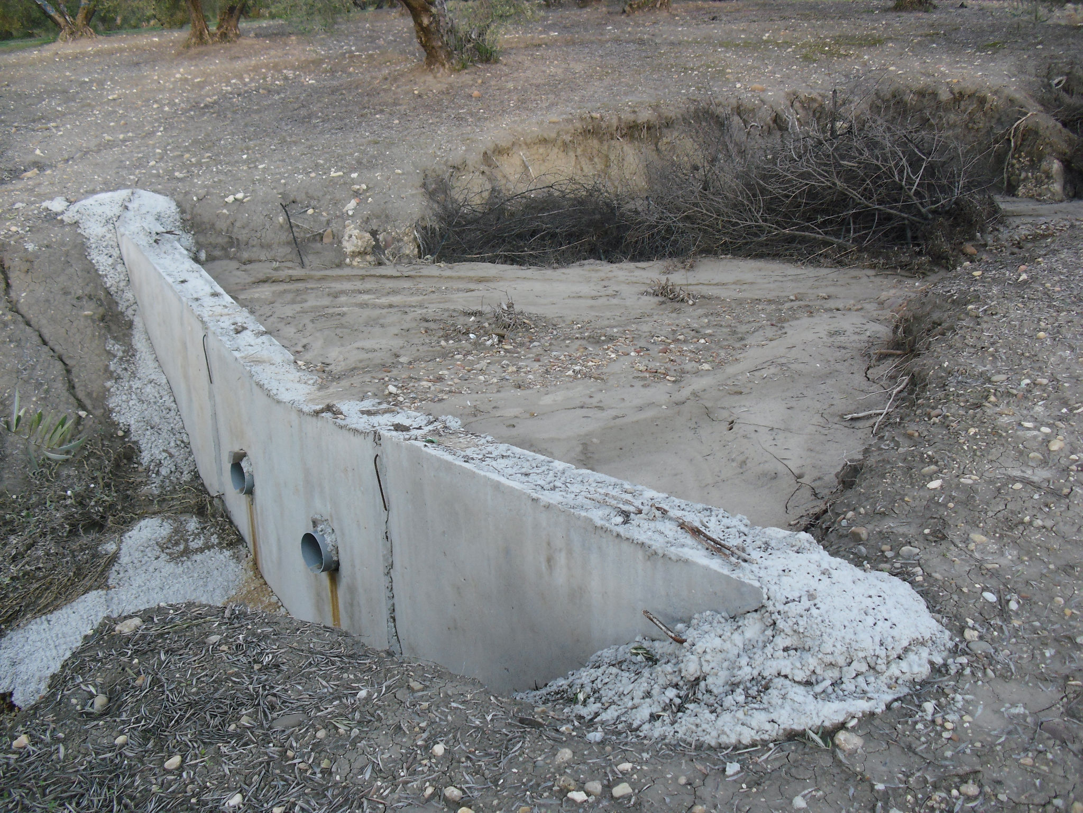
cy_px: 406
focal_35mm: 36
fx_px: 1126
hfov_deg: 51.4
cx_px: 542
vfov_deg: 39.7
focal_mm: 6.3
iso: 100
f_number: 3.1
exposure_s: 1/100
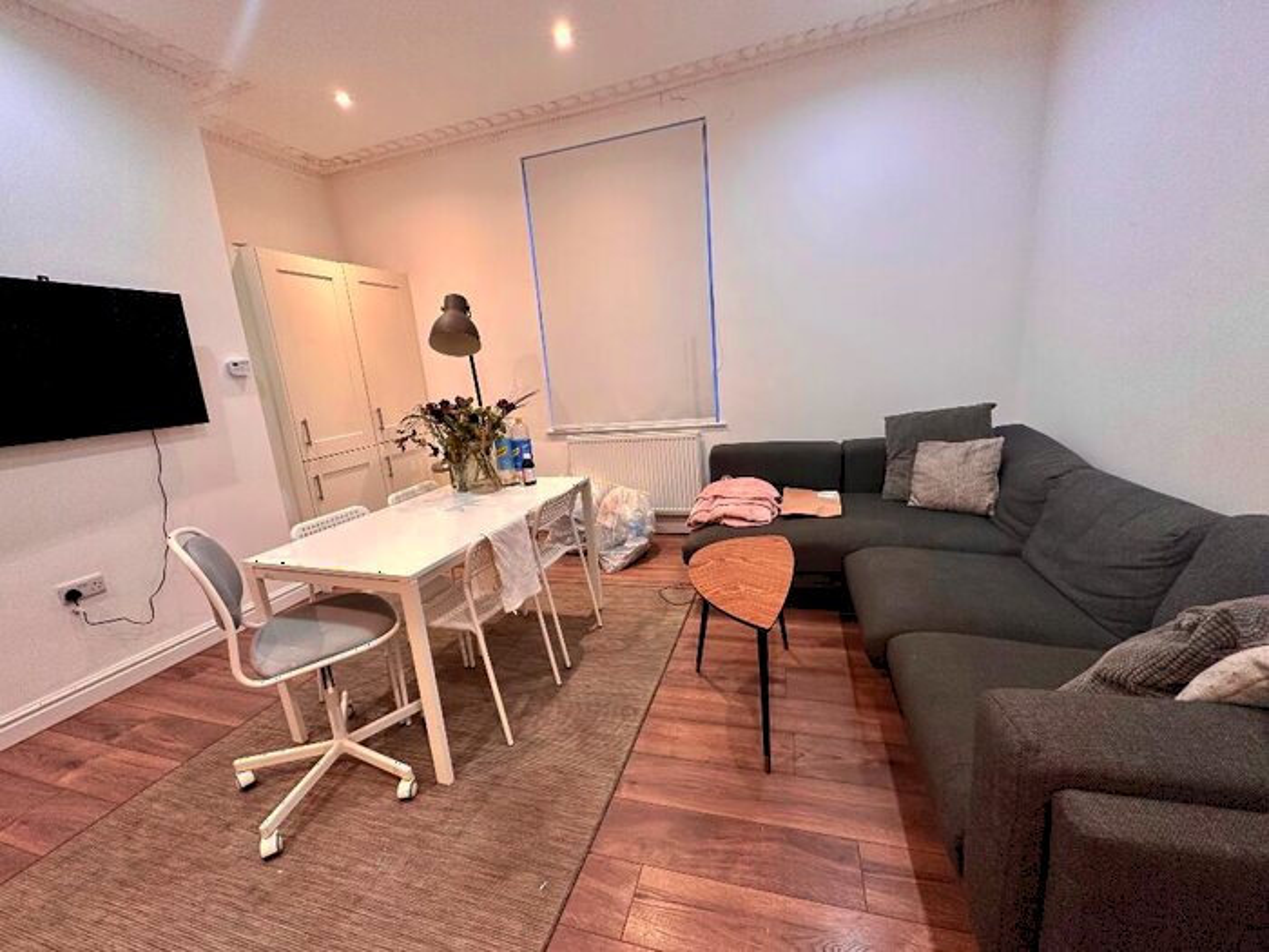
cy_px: 476
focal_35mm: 14
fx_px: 513
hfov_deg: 102.1
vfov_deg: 85.7
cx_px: 634
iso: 250
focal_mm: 2.22
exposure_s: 1/50
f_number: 2.2
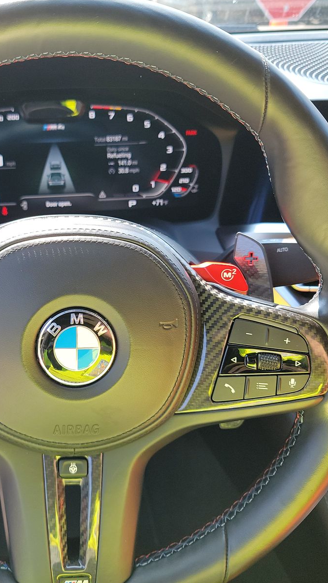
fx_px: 541
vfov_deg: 56.6
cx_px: 80
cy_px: 291
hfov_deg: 33.0
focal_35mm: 35
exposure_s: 1/119
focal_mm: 6.7
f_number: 1.8
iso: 98
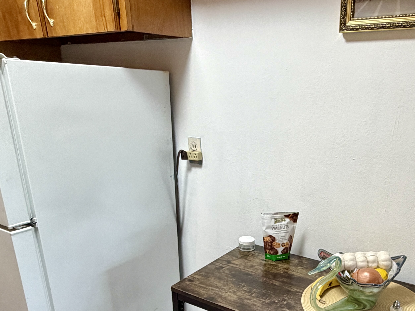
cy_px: 242
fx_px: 384
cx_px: 253
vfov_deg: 42.5
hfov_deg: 56.3
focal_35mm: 32
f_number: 2.2
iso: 250
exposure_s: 1/60
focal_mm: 2.22
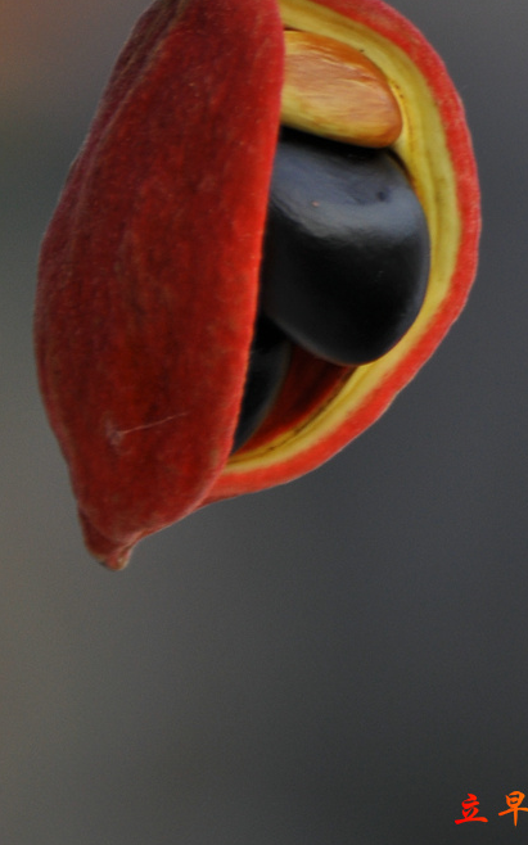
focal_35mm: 629
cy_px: 275
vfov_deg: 3.3
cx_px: 270
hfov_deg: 2.1
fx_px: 14488
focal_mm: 300
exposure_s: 1/80
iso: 200
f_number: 5.6
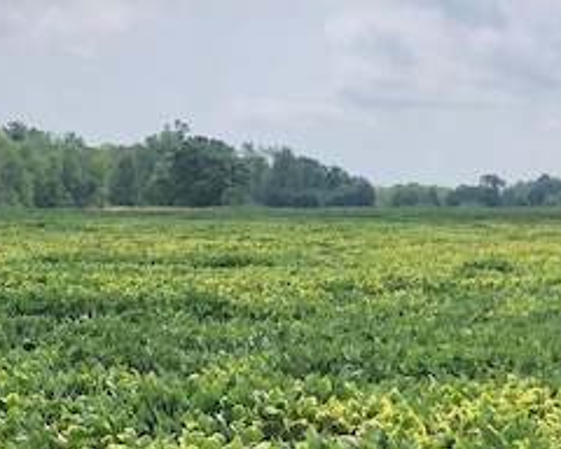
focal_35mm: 91
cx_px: 381
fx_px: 1511
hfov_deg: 20.9
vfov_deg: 15.9
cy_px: 603
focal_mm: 4
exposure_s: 1/1548
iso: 20
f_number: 1.8
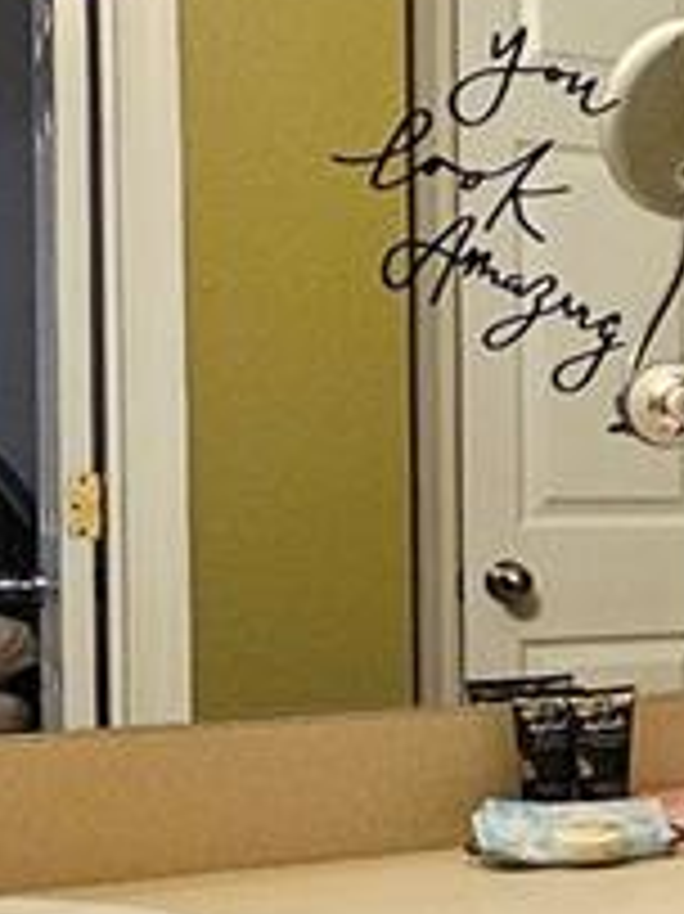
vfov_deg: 25.3
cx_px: 1616
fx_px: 2031
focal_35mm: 77
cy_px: 545
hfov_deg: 13.9
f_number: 2.2
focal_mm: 2.2
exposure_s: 1/30
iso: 500
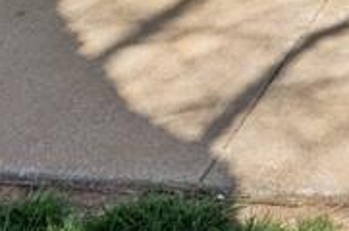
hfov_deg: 20.1
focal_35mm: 85
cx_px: 549
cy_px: -400
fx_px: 823
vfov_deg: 11.6
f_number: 8
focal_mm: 10
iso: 200
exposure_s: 1/640
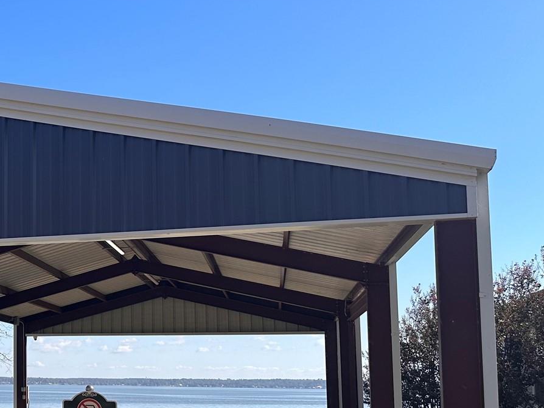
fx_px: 864
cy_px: 293
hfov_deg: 31.2
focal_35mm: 55
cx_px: -49
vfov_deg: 26.3
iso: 80
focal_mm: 6.86
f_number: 1.78
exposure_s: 1/3472
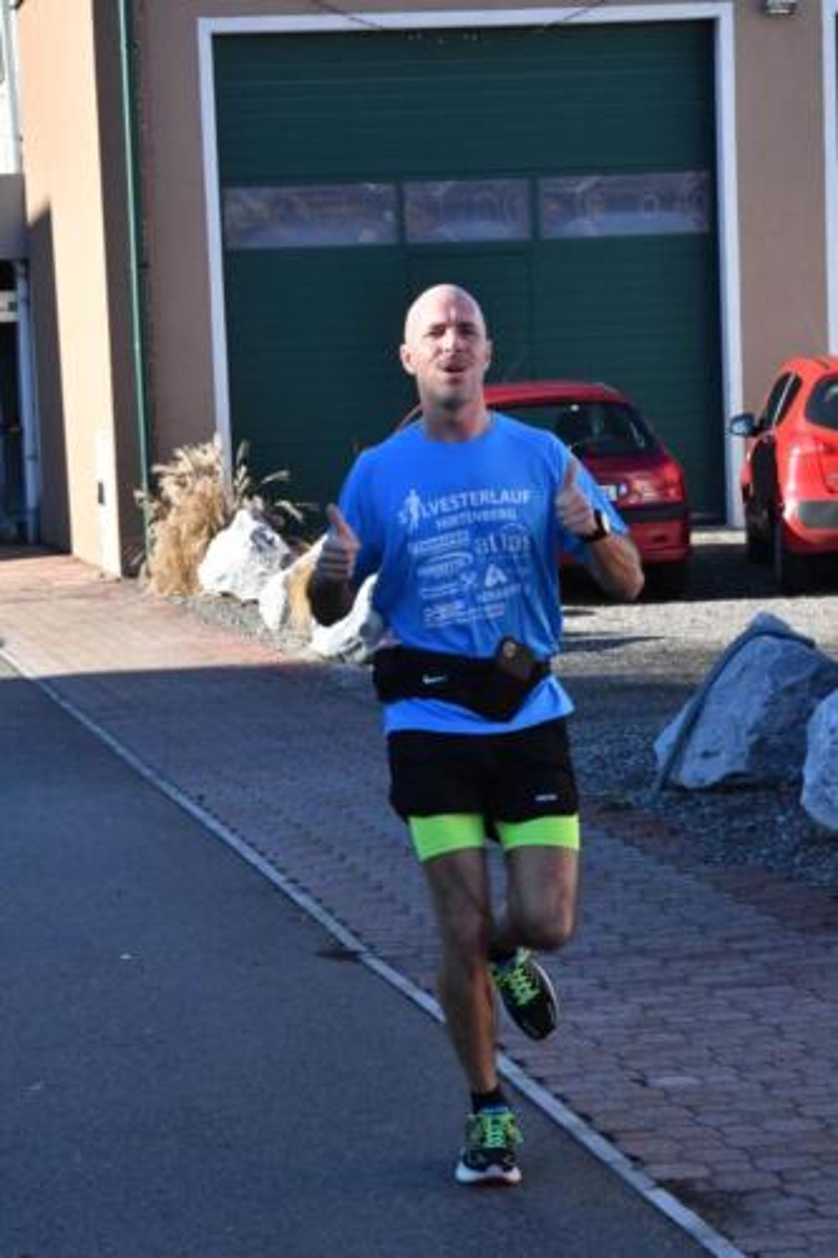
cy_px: 629
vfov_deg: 20.0
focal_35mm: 102
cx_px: 419
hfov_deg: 13.4
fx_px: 3564
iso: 2000
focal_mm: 68
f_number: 16
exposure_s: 1/1000
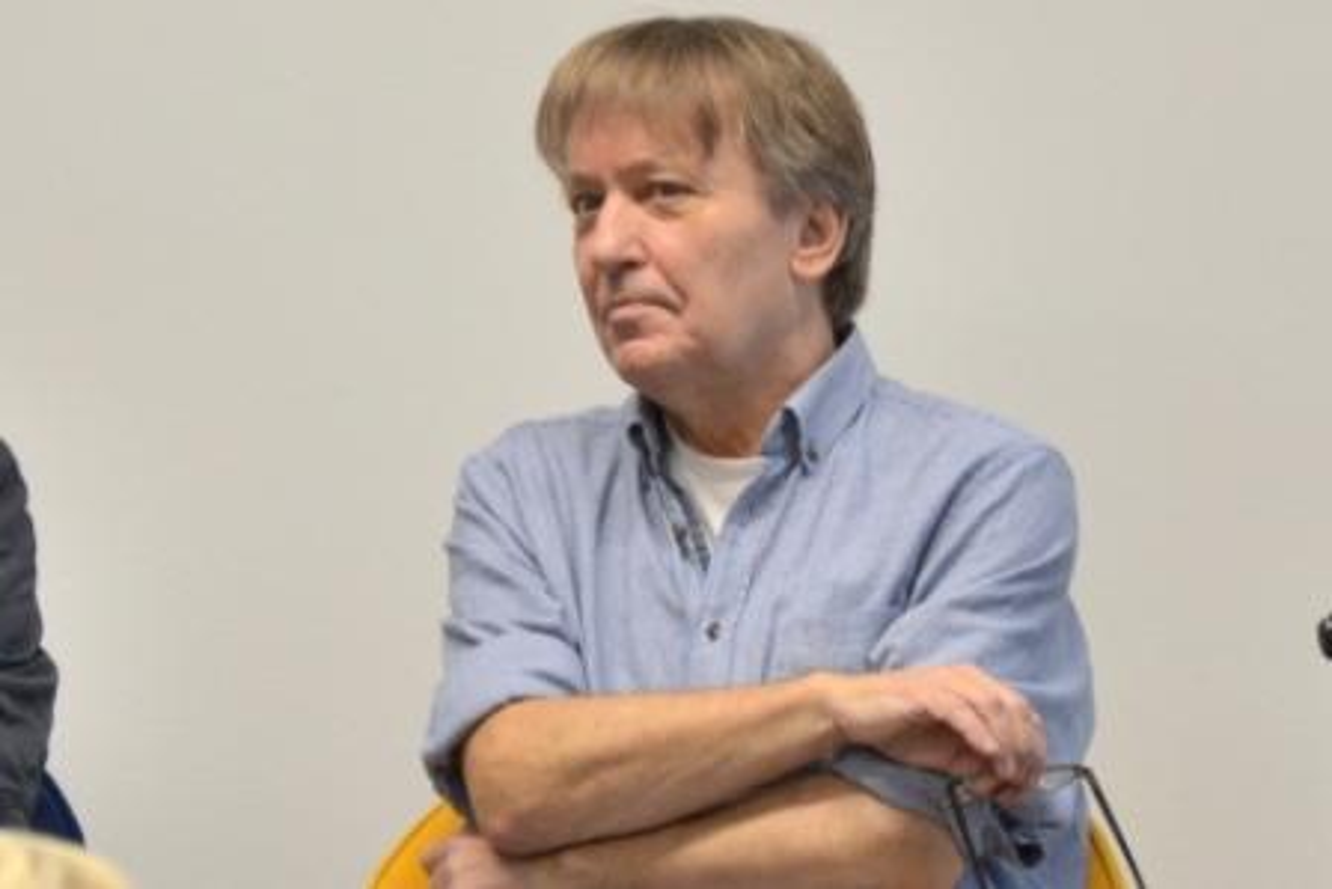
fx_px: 5829
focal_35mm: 158
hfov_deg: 13.0
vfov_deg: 8.7
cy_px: 444
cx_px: 666
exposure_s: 1/60
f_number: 5.6
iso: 720
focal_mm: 105
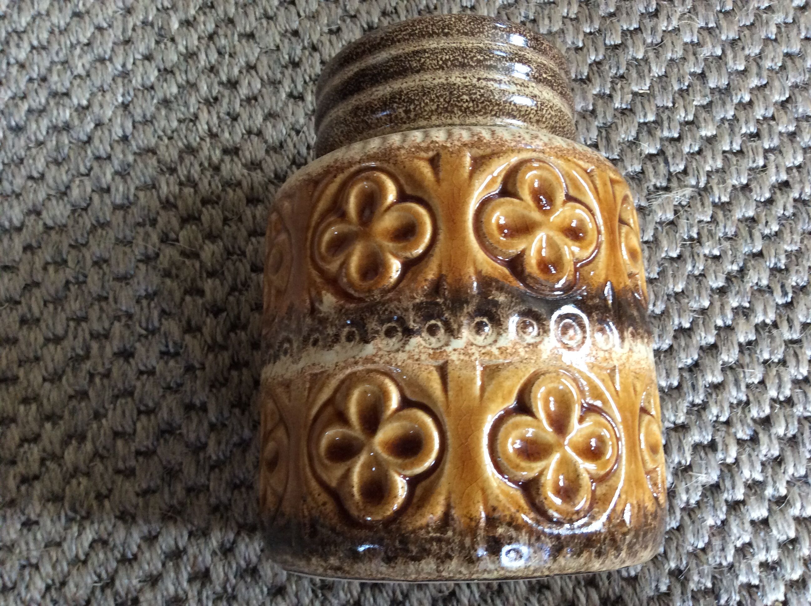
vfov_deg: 44.1
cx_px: 406
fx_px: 749
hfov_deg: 56.9
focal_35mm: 32
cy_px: 303
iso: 125
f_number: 2.4
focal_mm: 3.3
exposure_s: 1/25
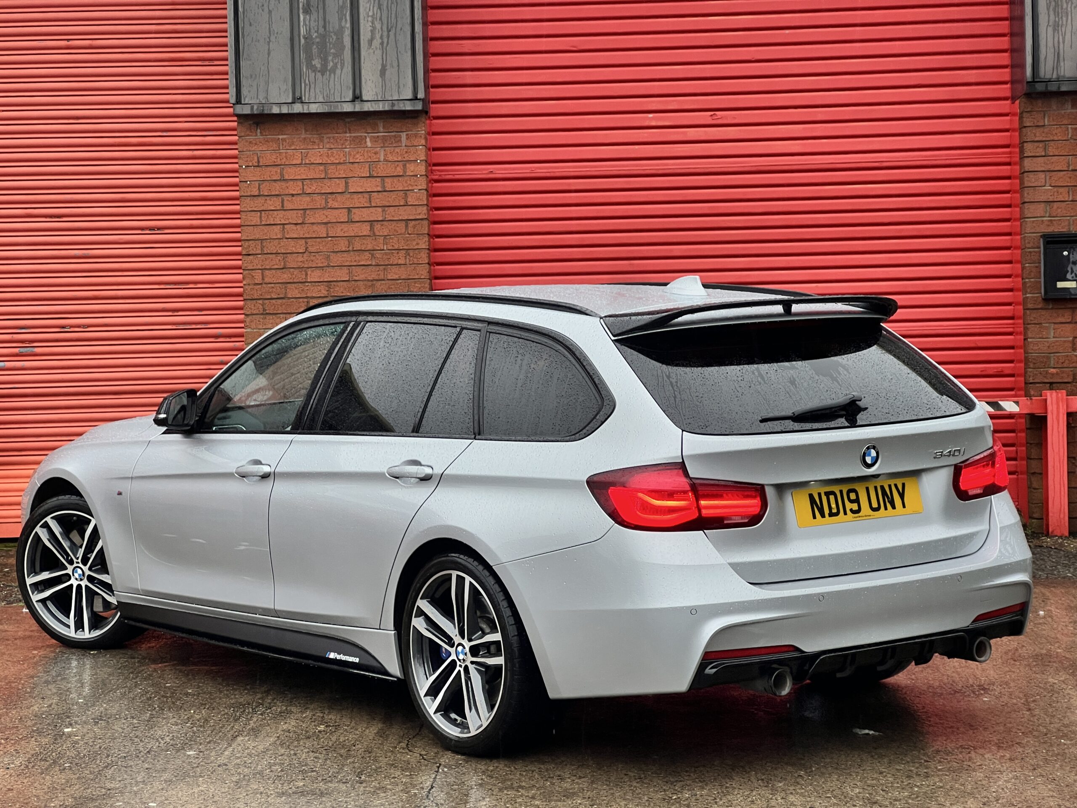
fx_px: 2396
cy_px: 404
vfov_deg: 19.1
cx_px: 538
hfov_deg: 25.3
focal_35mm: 77
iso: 80
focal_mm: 9
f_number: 2.8
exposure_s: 1/99
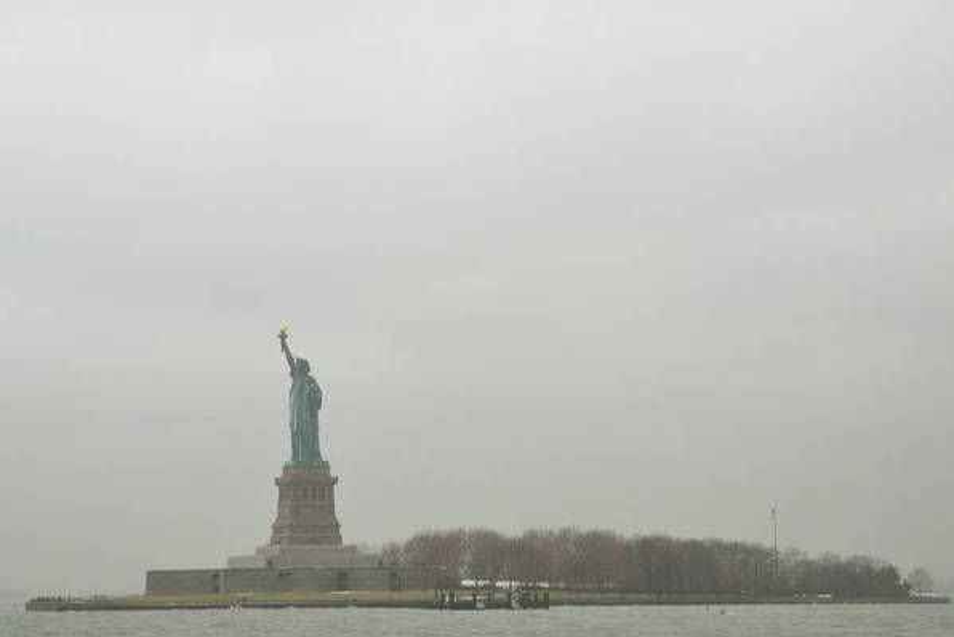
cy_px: 349
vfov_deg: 18.4
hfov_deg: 27.3
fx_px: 1962
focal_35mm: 74
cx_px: 482
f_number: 4.5
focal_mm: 42
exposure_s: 1/500
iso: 220
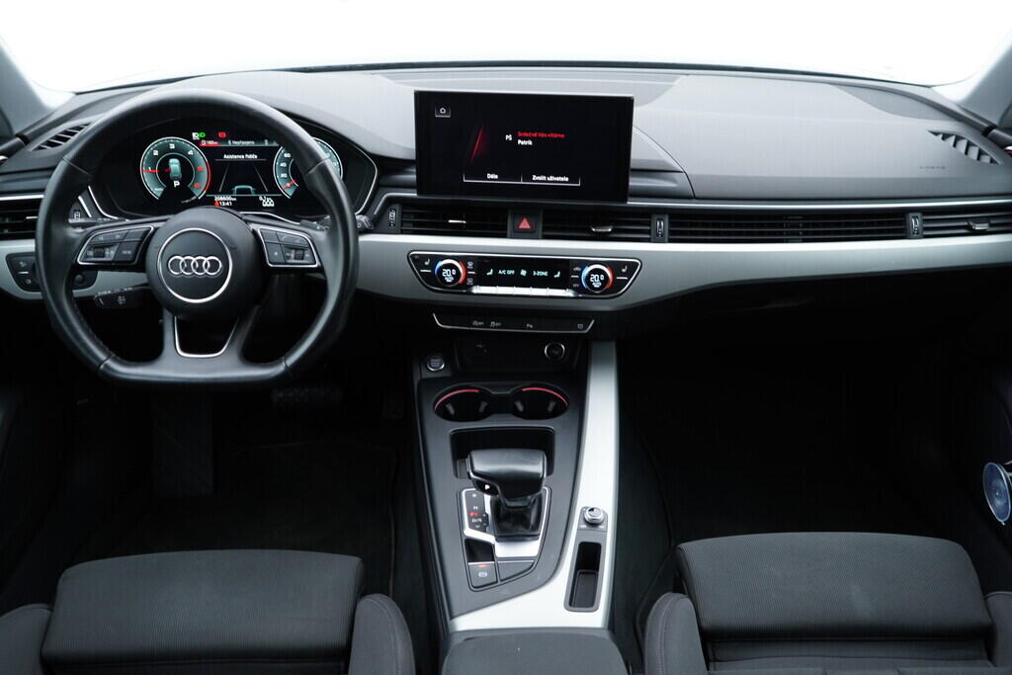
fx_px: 1012
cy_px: 338
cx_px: 506
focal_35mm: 36
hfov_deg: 53.1
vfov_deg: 36.9
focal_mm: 24
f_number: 2.8
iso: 250
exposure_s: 1/40
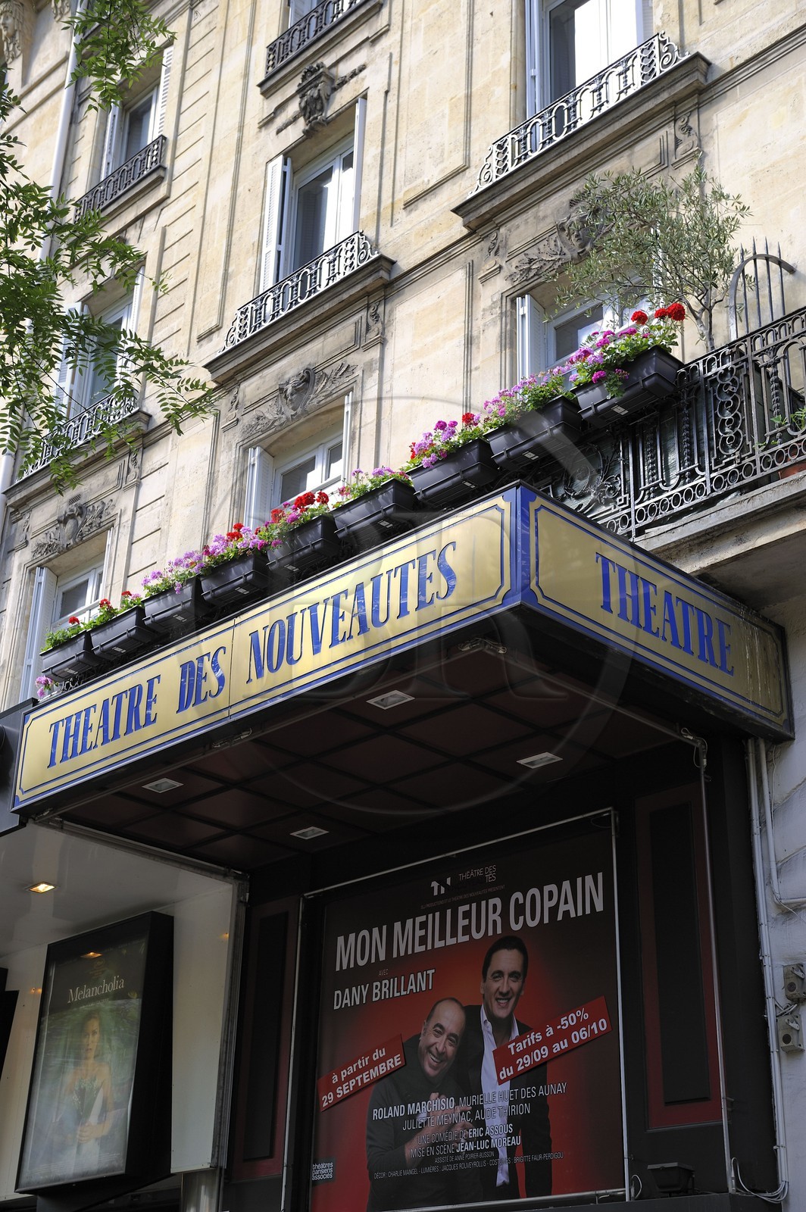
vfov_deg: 39.6
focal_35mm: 50
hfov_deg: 26.9
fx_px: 1682
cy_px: 606
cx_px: 403
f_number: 4
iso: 200
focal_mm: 50
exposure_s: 1/250
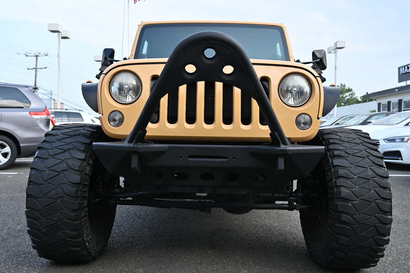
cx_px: 205
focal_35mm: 32
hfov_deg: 59.5
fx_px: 358
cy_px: 136
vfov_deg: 41.6
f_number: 5.6
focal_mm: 31.5
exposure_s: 1/250
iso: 200
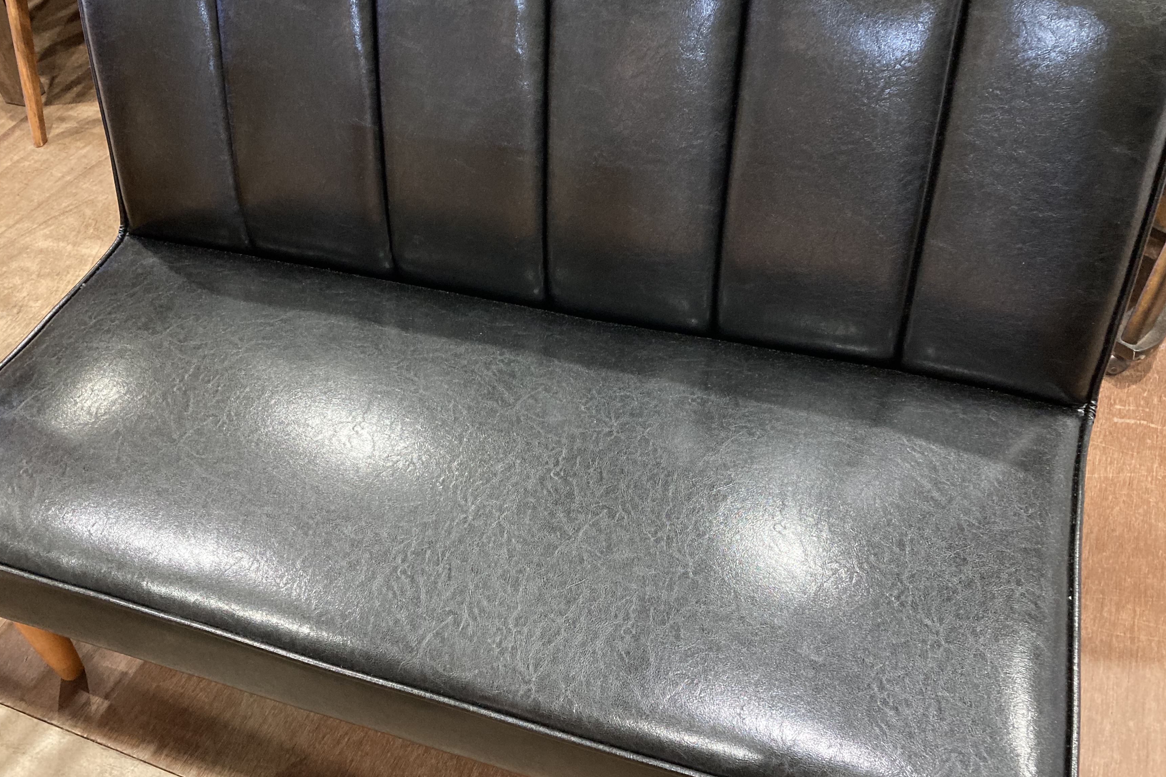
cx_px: 579
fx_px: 1101
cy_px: 380
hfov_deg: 55.8
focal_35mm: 34
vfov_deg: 38.9
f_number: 1.8
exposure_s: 1/33
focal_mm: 3.99
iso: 320
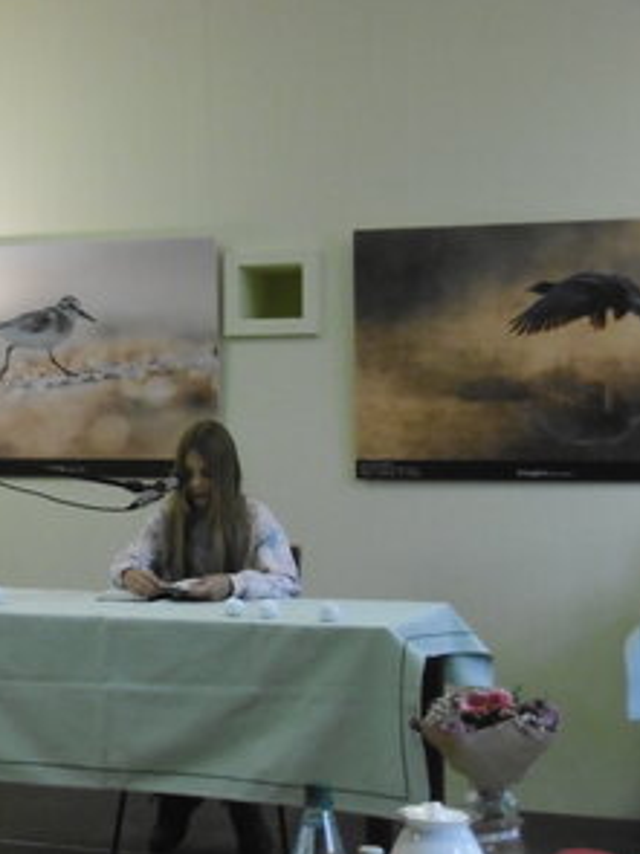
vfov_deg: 24.4
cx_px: 107
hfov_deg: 18.2
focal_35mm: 80
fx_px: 1974
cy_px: 426
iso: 800
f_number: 4.2
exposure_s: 1/50
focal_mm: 10.5
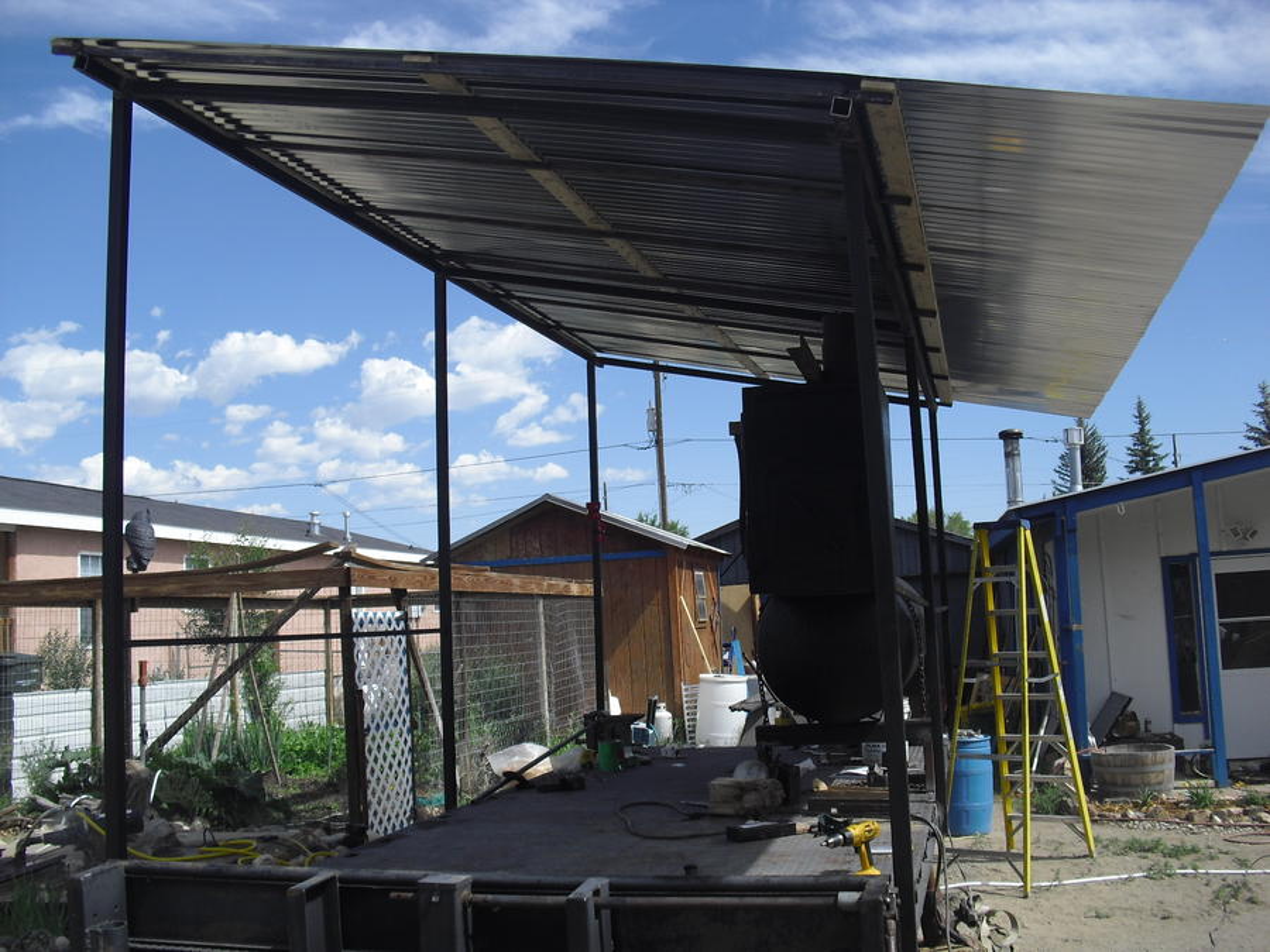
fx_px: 1321
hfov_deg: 51.4
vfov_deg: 39.7
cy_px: 476
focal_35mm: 36
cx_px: 635
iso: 64
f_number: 7.8
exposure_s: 1/125
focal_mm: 6.3
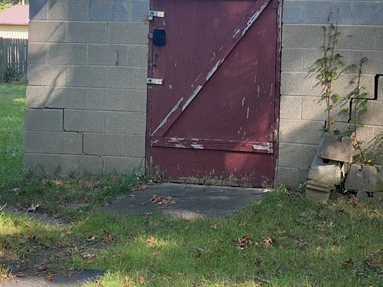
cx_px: 227
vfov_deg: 16.7
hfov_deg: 22.2
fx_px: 974
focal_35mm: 88
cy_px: 59
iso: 20
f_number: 2
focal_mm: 6
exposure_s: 1/144
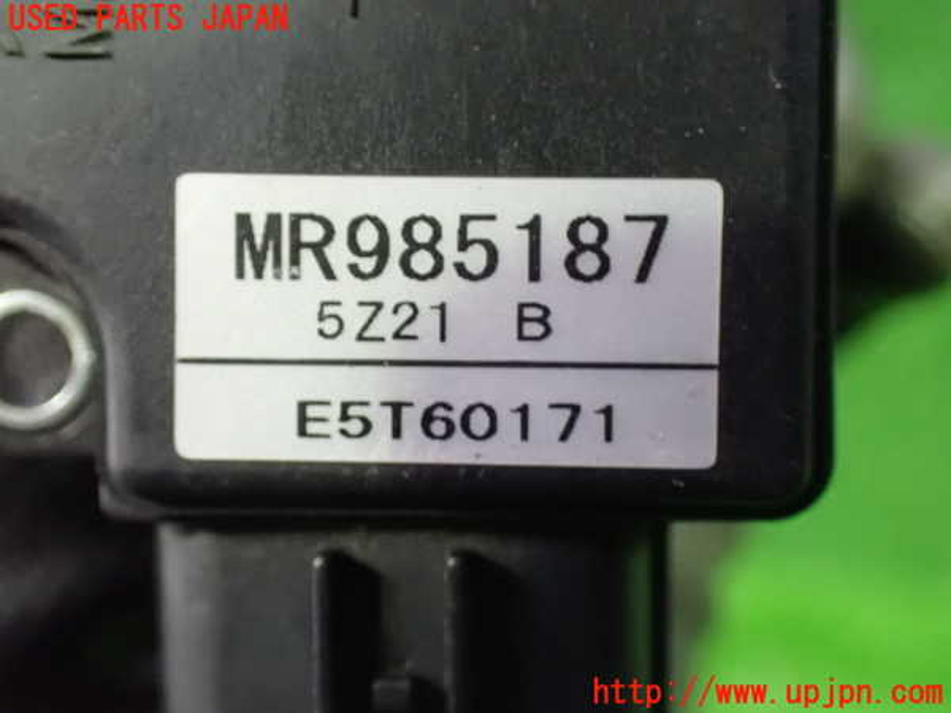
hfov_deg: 42.9
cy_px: 356
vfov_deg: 32.9
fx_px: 1209
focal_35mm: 44
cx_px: 476
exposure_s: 1/25
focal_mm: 7.84
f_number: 2.9
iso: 1600
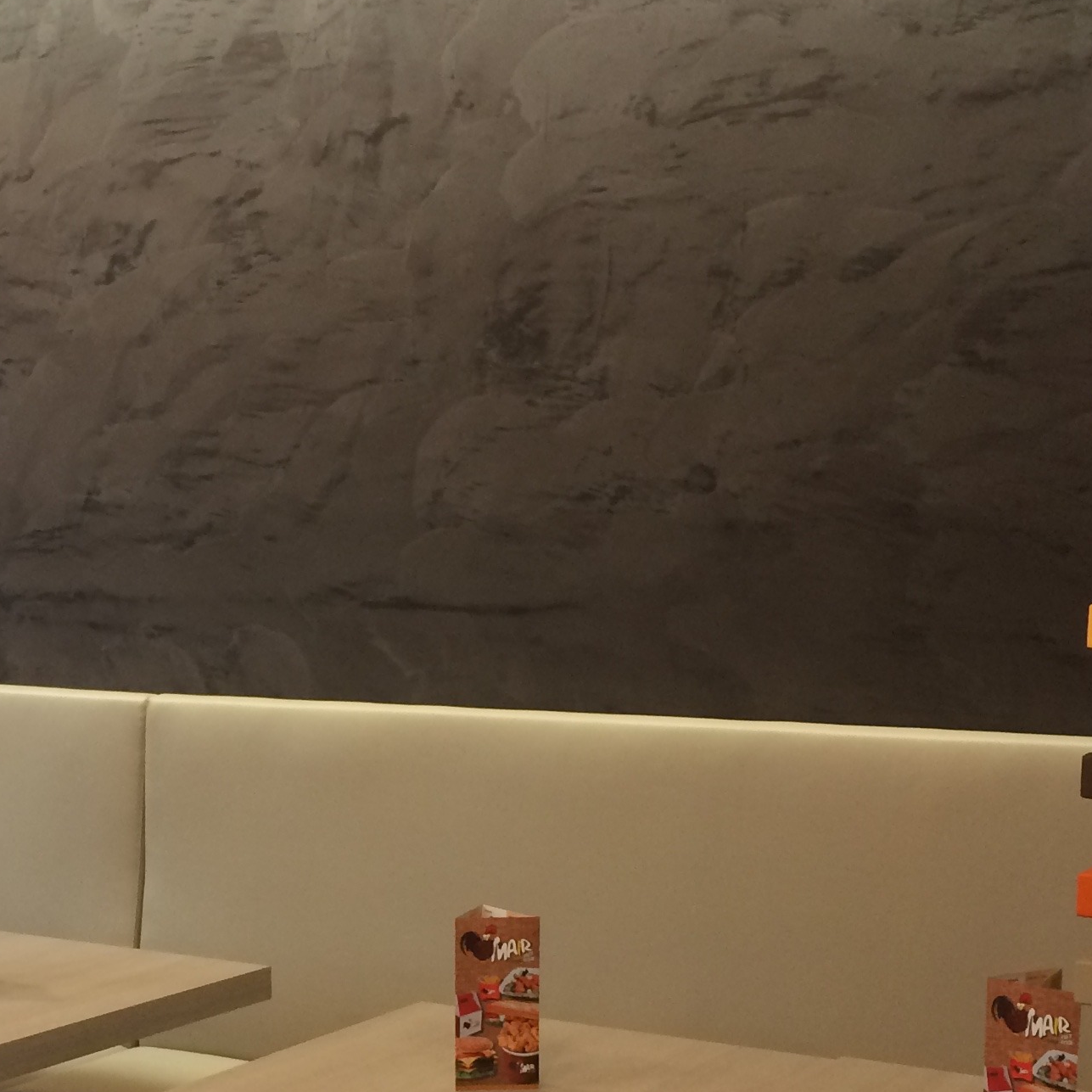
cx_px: 97
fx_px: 2320
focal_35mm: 65
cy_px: 822
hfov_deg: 25.6
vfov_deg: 26.1
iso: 125
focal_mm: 4.15
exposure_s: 1/33
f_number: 2.2
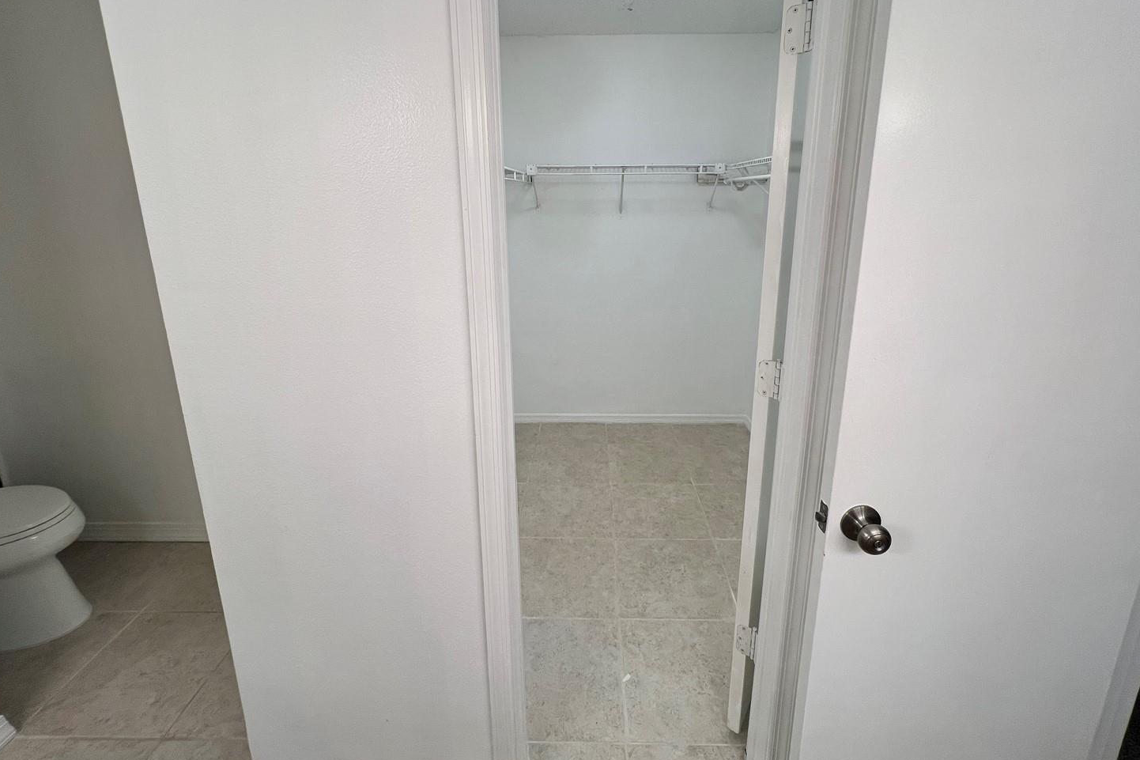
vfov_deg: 76.7
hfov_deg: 100.4
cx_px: 583
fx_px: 475
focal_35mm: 15
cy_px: 315
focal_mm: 1.57
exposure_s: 1/120
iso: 64
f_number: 1.8
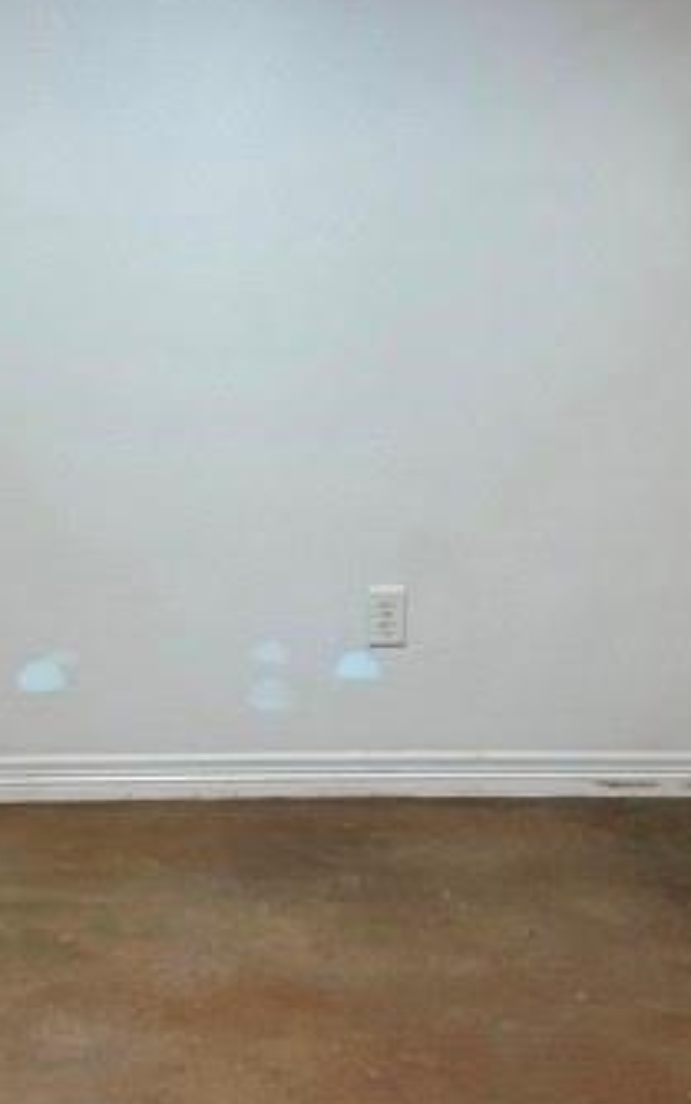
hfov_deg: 19.7
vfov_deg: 30.5
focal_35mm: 66
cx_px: 238
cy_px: 255
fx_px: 1987
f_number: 1.6
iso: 100
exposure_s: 1/120
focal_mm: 4.2
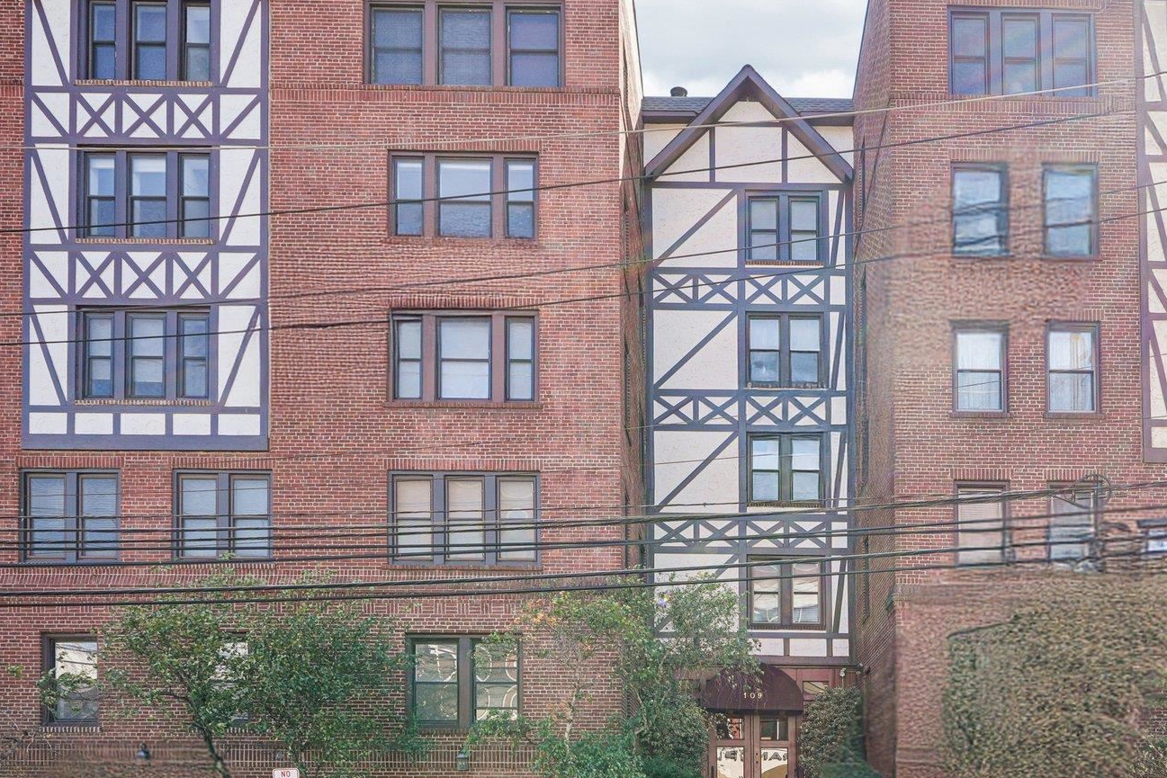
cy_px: 382
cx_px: 739
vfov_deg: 43.6
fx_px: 973
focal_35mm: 30
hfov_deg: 61.0
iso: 100
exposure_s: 1/60
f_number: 8
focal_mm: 19
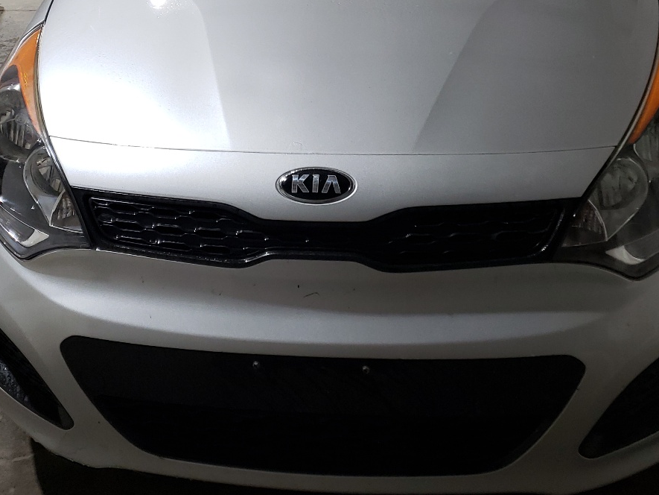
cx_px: 348
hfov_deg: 40.4
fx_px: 895
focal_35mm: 47
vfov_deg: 30.5
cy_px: 143
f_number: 1.5
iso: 80
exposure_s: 1/120
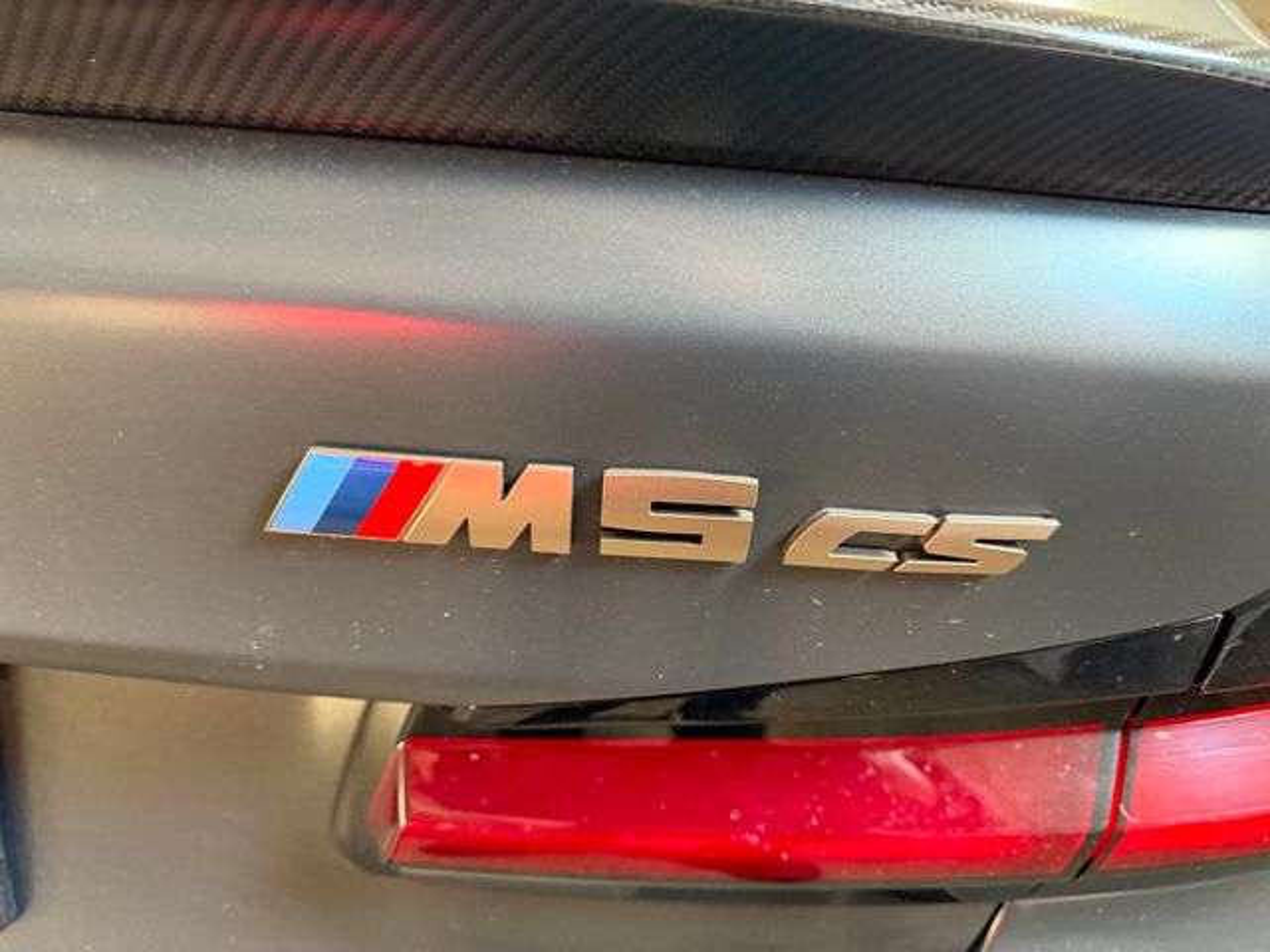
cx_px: 635
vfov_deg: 56.8
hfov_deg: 71.6
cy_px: 476
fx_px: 881
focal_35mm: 24
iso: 800
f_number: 1.78
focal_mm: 6.76
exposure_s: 1/52
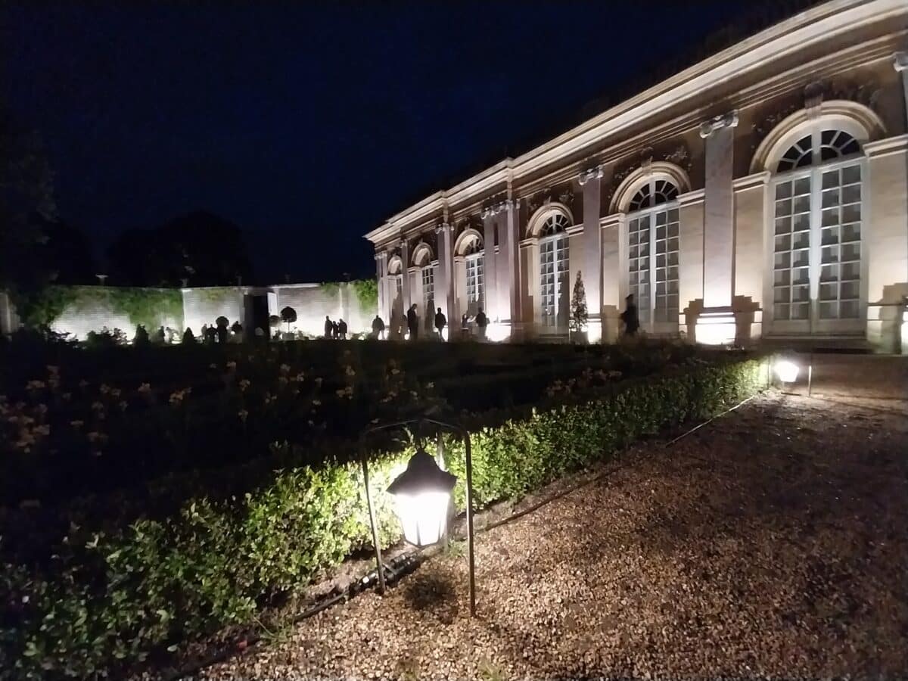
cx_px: 454
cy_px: 340
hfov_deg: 106.2
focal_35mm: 13
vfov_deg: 89.9
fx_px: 341
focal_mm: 1.13
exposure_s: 1/9
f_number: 2.2
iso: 500
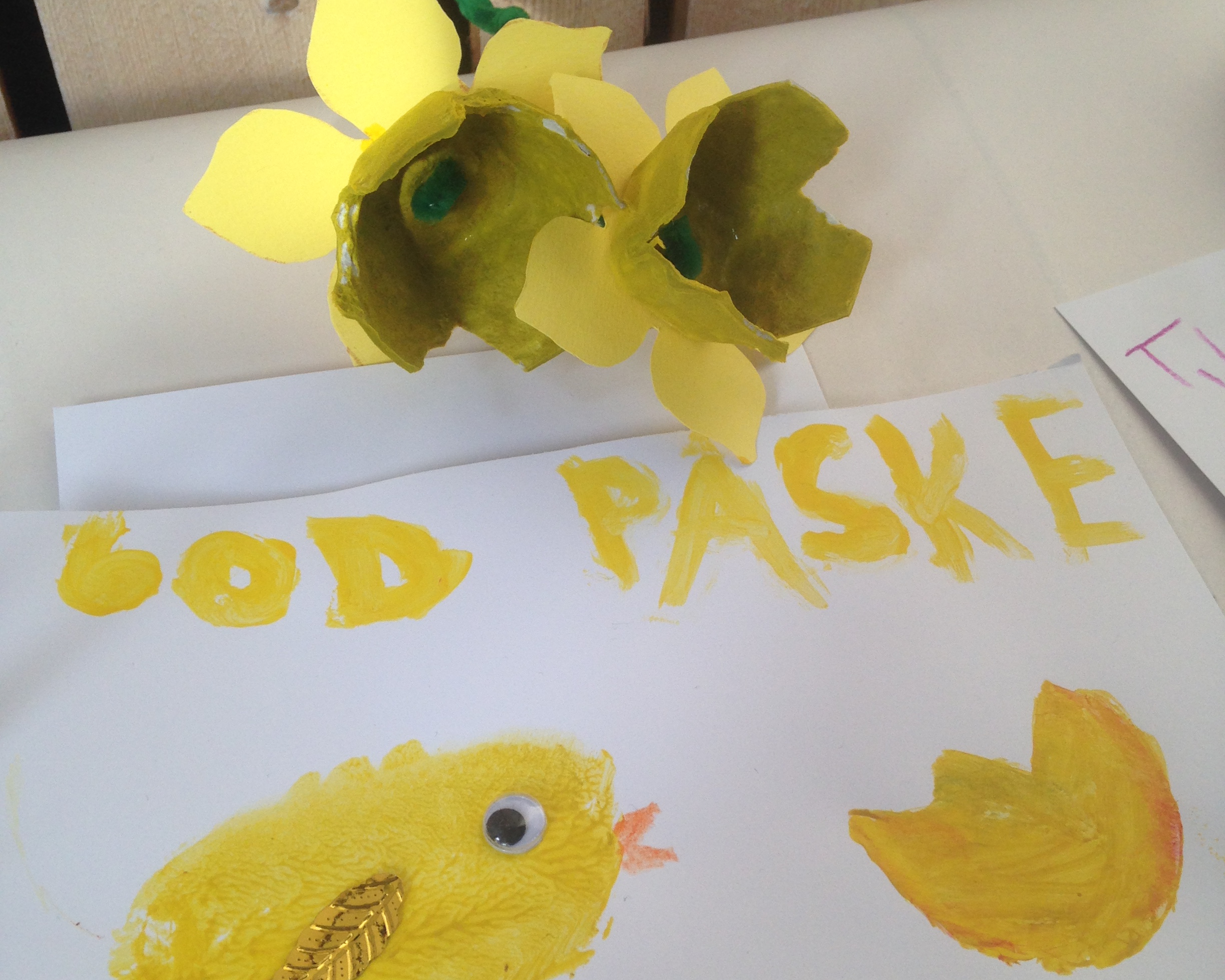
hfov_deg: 42.9
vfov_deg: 34.9
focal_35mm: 43
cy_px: 511
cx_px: 613
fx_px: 1559
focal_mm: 4.12
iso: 64
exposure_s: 1/120
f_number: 2.4
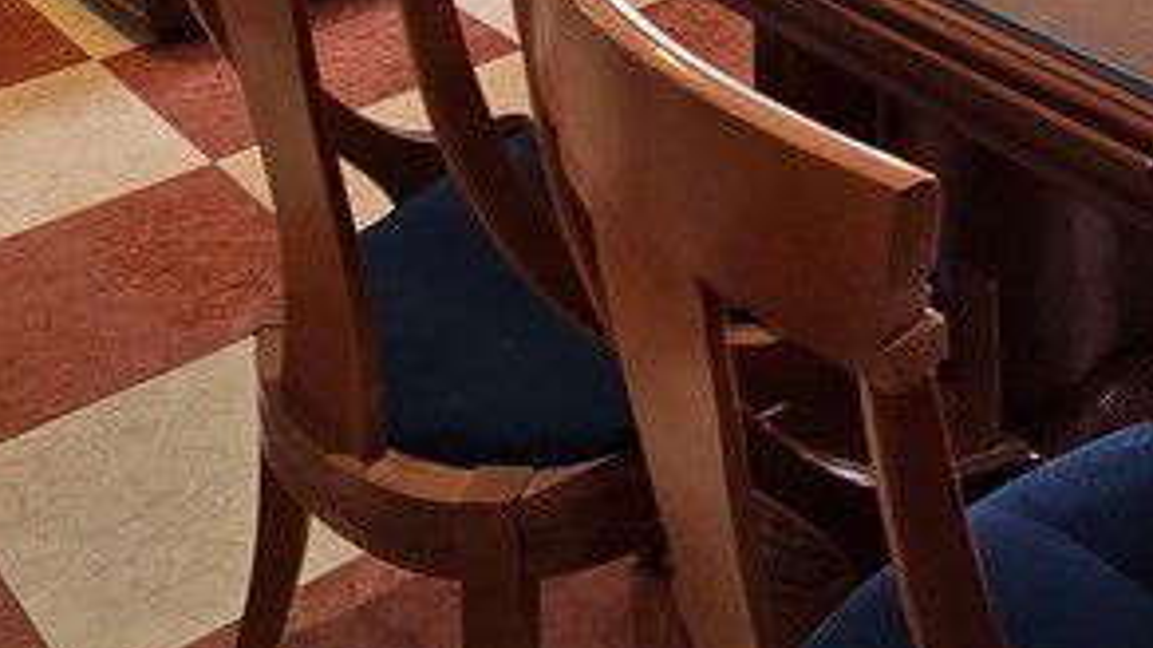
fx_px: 1895
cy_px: -778
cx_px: 1224
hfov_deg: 30.7
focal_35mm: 62
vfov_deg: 14.6
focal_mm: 2.2
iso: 160
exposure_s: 1/50
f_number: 2.2
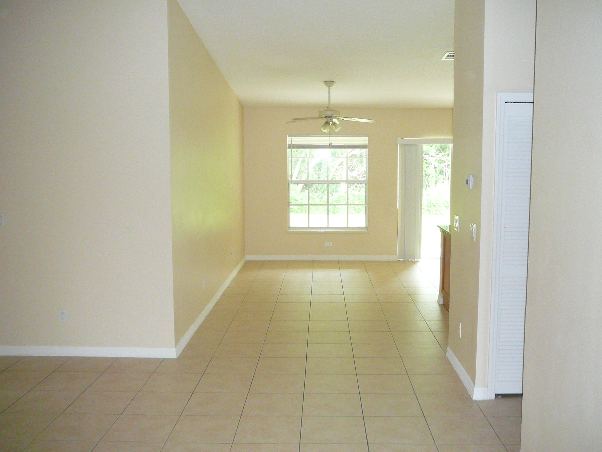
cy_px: 226
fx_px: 609
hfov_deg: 52.6
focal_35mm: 35
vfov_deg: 40.7
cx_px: 301
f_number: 2.8
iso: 400
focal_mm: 5.2
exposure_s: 1/30
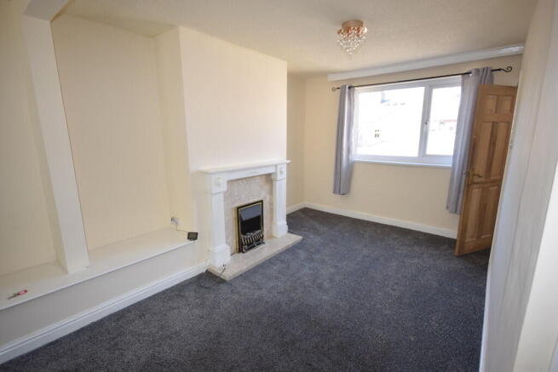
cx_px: 279
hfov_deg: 95.0
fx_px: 256
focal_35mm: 16
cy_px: 186
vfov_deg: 72.1
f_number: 5.6
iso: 640
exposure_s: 1/125
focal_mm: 11
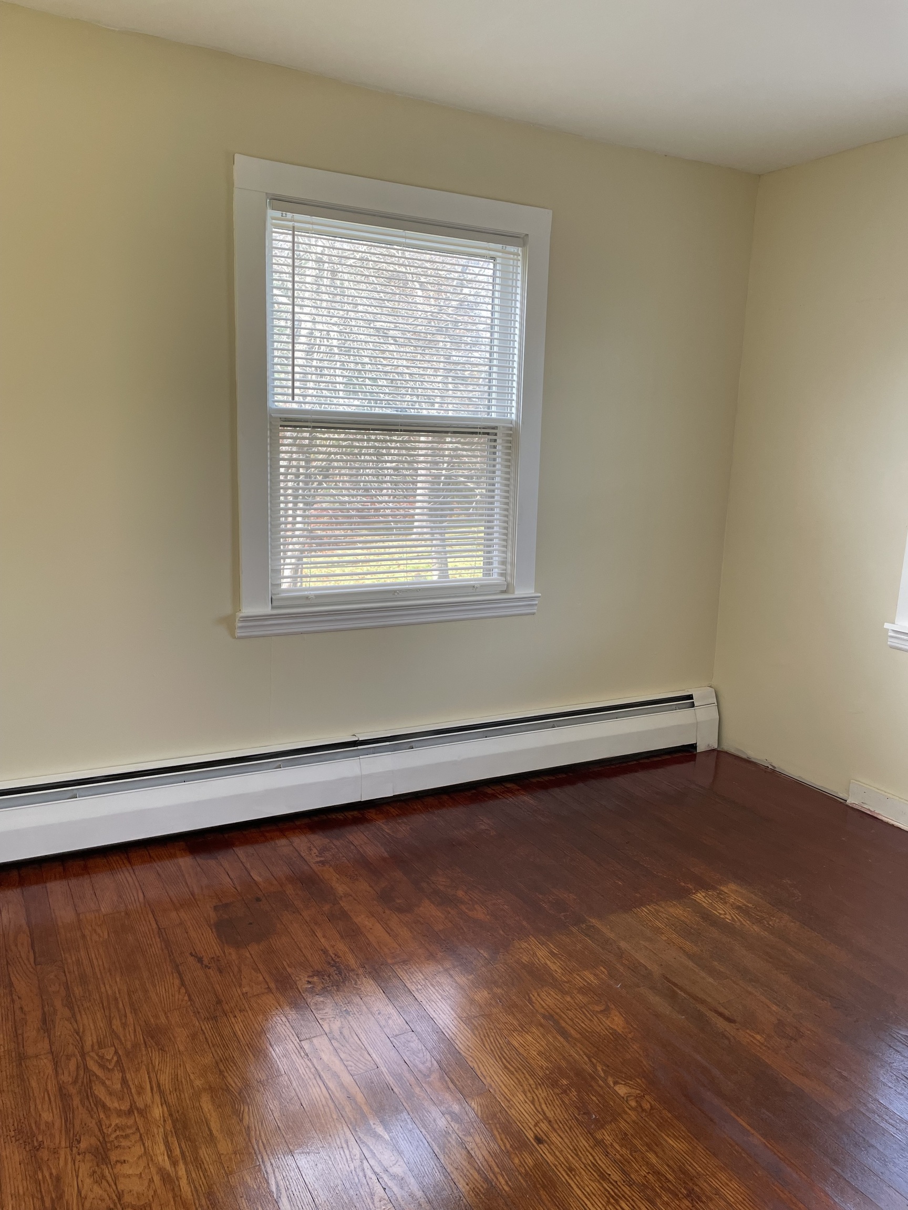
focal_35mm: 26
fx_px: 909
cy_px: 605
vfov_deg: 67.3
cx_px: 454
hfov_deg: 53.1
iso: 80
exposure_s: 1/121
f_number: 1.6
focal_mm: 4.2
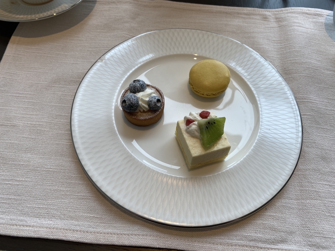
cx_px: 168
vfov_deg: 53.1
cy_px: 126
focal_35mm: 26
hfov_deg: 67.3
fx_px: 252
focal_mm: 4.25
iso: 32
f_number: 1.8
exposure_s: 1/332
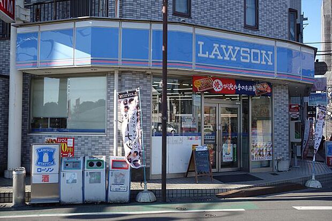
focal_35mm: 39
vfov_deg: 34.2
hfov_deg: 49.6
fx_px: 360
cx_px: 166
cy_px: 110
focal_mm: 14.57
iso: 400
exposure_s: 1/640
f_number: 5.6
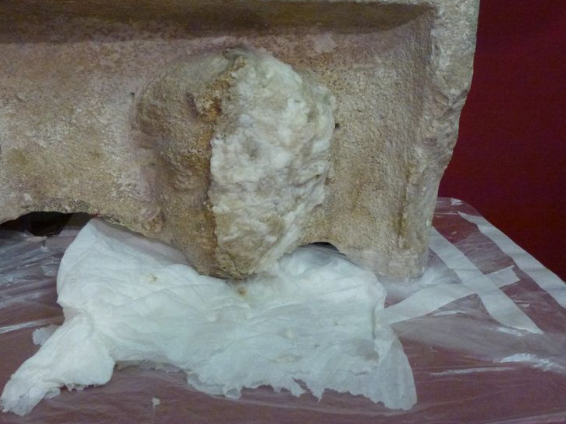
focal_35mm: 40
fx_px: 654
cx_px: 287
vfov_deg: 35.9
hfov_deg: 46.8
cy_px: 209
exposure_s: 1/60
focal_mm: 6.8
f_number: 3.8
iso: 800
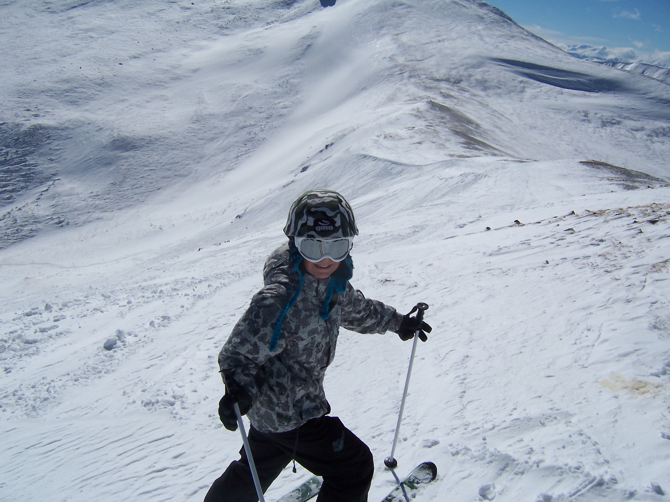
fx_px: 639
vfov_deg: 42.9
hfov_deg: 55.4
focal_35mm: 33
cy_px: 251
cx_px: 335
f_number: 5.6
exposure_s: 1/2000
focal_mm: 5.5
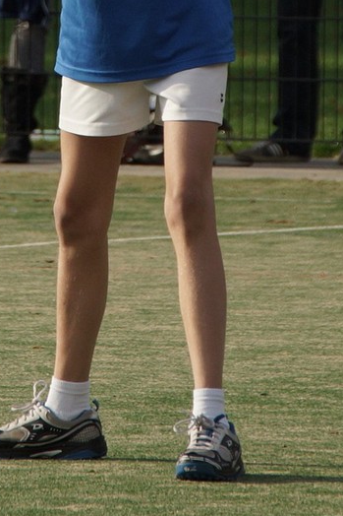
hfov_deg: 3.1
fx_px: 6292
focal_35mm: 440
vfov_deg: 4.7
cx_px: 132
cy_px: 15
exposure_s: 1/500
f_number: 7.1
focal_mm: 150
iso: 200
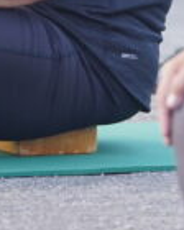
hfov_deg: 2.0
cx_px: 233
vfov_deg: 2.5
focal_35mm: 767
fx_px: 5221
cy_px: -137
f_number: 2.8
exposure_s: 1/250
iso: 500
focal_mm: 140
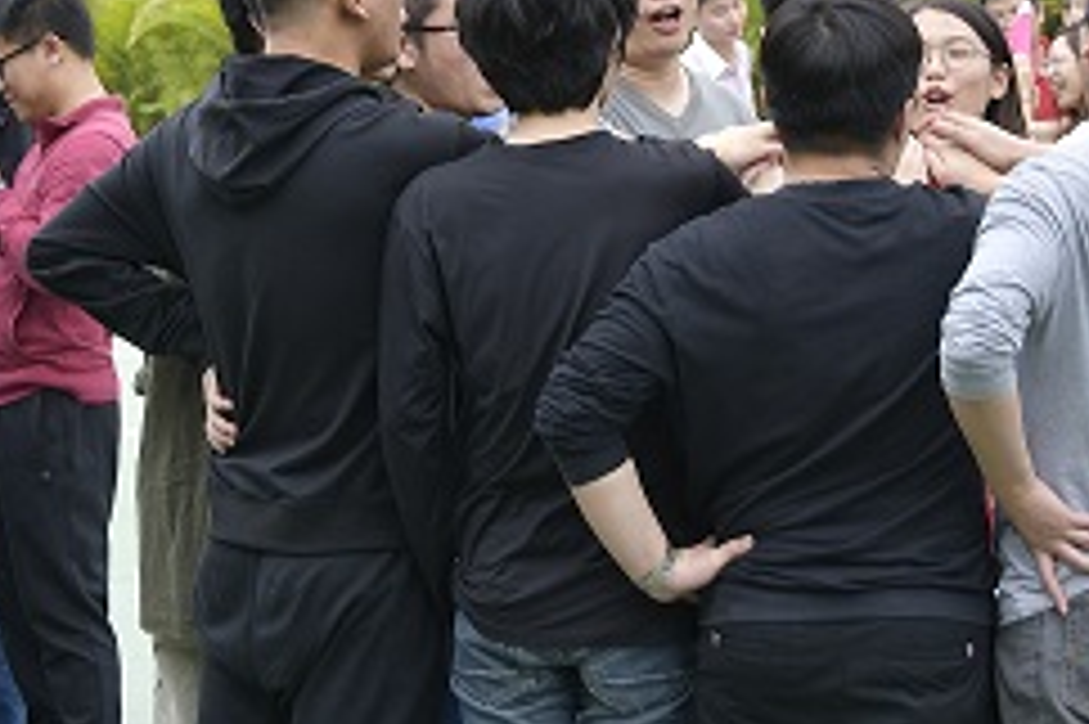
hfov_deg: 10.8
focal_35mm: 190
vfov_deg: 7.2
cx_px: 608
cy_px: -18
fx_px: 5743
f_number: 5
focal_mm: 44
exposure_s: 1/60
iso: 100
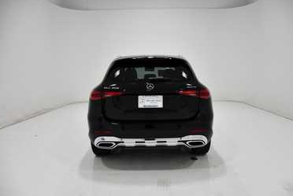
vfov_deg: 45.1
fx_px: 236
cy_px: 101
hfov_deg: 63.6
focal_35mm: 29
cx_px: 151
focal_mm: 18
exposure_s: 1/250
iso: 800
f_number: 3.5
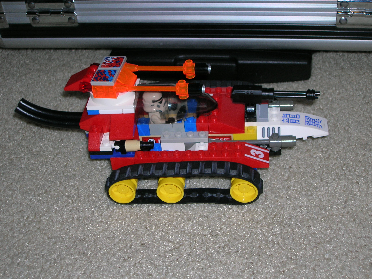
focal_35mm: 58
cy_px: 140
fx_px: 623
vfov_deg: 25.2
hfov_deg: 33.2
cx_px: 186
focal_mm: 9.7
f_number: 3.5
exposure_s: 1/60.1
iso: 50
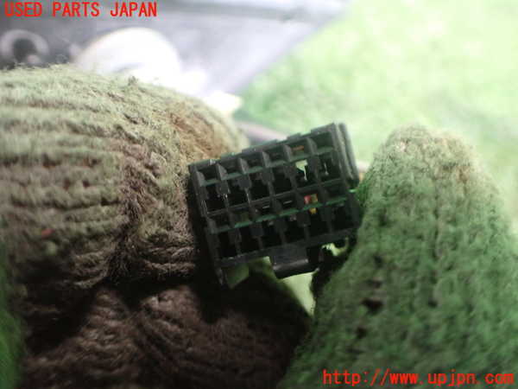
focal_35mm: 30
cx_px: 259
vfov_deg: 46.8
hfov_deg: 60.0
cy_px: 194
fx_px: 449
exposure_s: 1/30
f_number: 2.3
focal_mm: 5.4
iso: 1000
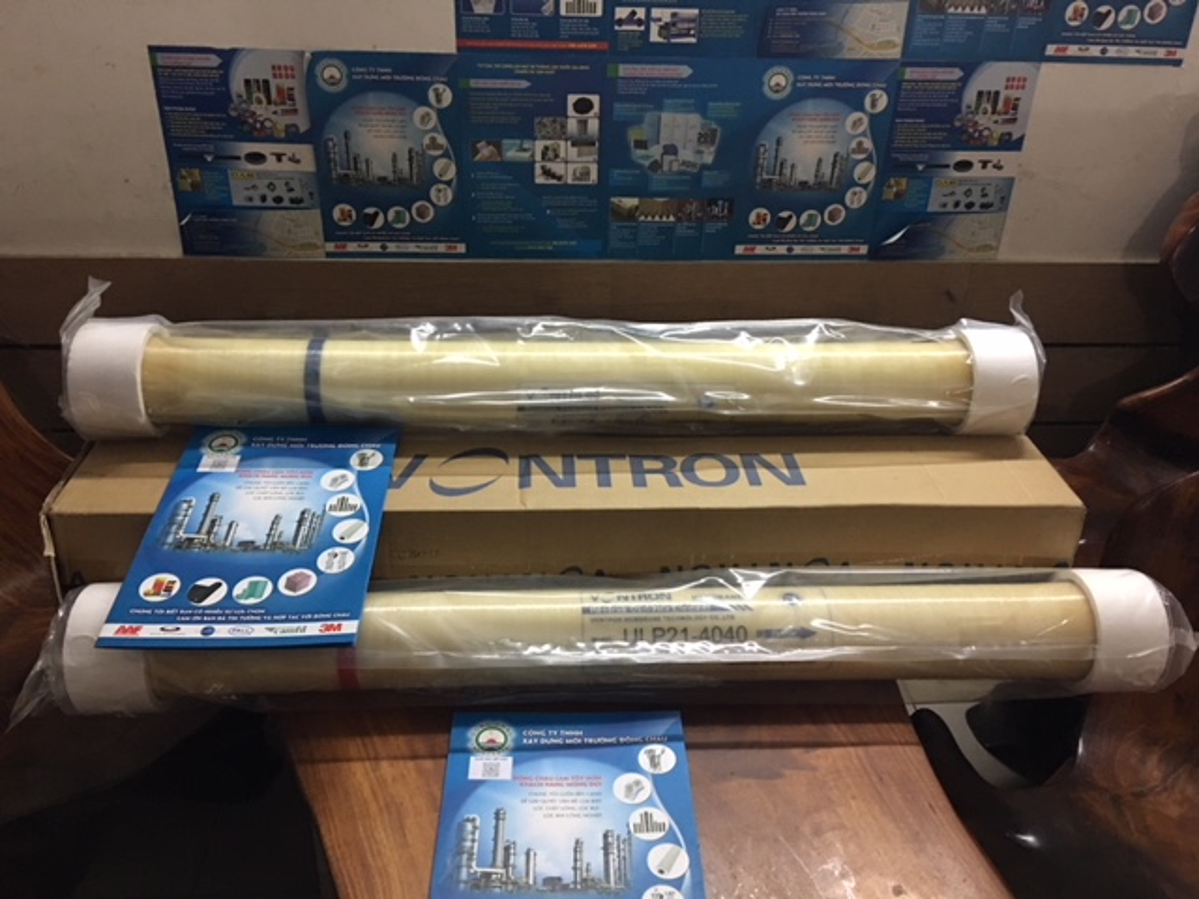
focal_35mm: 29
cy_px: 450
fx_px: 1004
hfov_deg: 61.7
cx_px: 600
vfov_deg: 48.2
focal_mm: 4.15
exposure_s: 1/10
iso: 80
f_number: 2.2
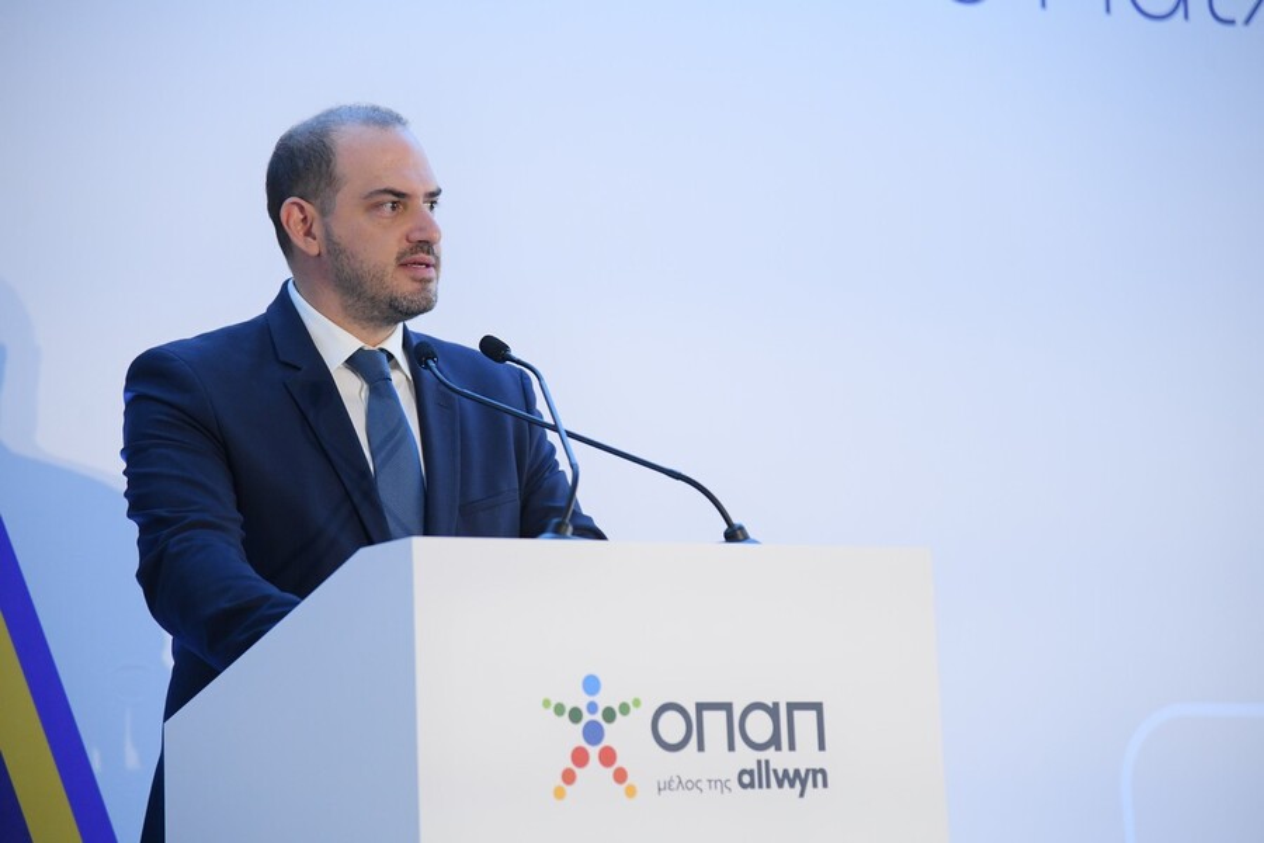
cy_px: 422
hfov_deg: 17.1
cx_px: 632
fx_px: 4213
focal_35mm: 120
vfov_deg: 11.4
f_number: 4
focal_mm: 120
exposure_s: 1/320
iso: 2500
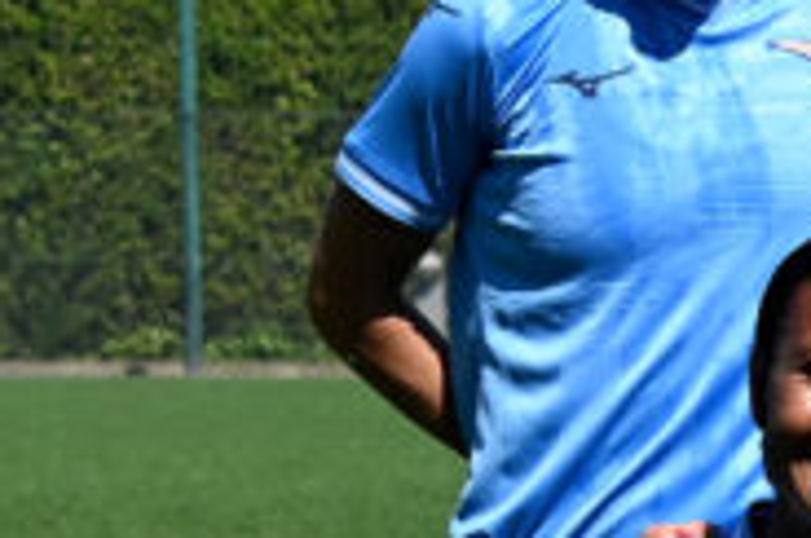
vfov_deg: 5.1
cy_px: 752
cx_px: 2005
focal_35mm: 267
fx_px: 6004
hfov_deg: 7.2
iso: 250
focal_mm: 48
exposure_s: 1/1600
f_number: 5.6
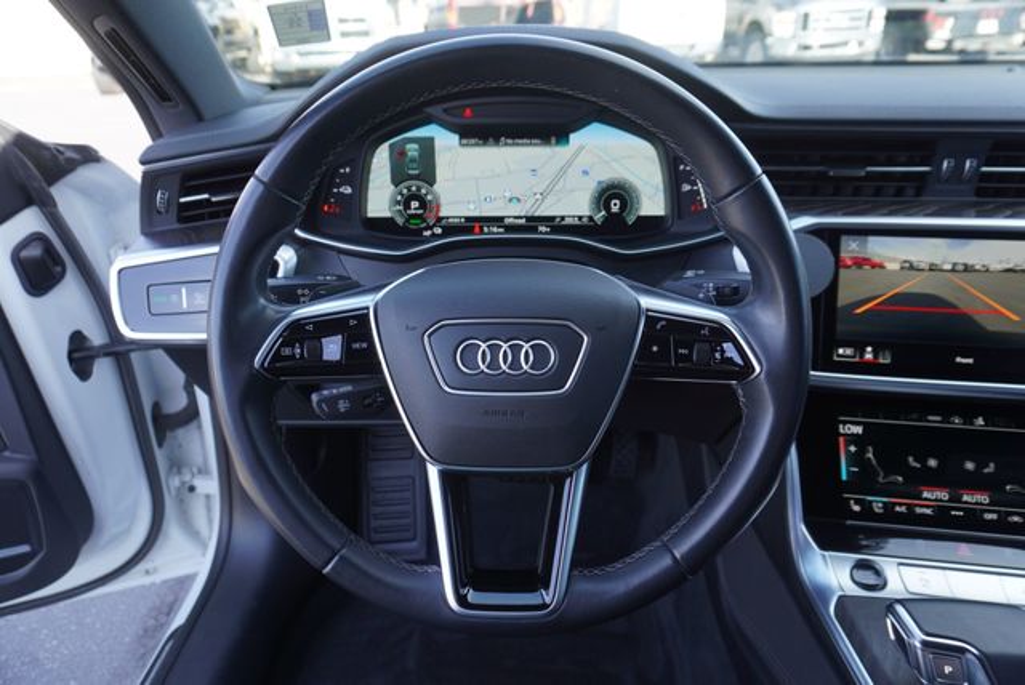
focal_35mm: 24
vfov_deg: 53.2
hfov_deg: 73.7
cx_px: 512
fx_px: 684
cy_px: 342
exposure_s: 1/80
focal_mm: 16
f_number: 4.5
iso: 100
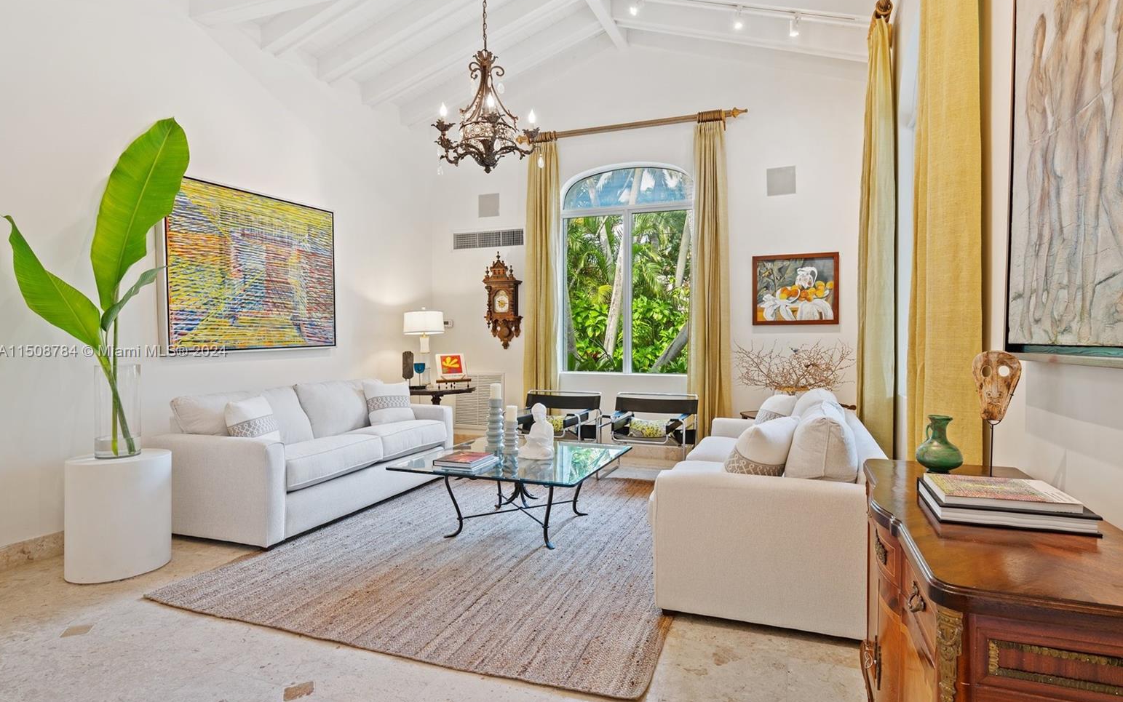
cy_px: 352
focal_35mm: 19
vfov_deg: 62.2
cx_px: 576
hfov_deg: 88.0
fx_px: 582
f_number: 8
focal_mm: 18
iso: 200
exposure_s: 1/2.5
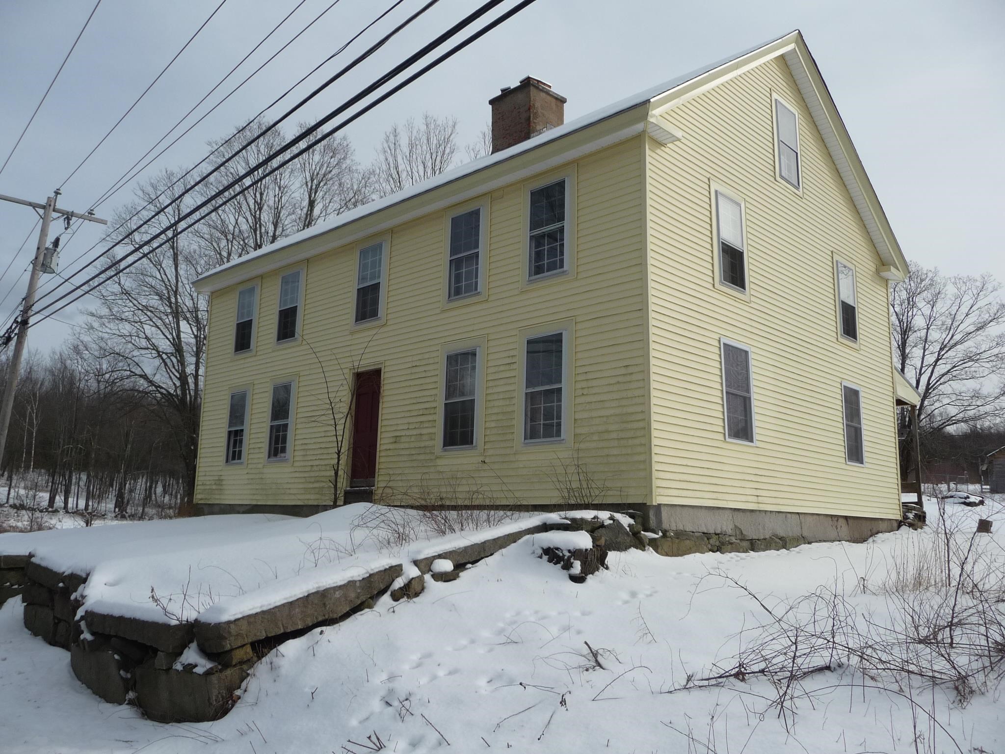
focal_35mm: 28
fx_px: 813
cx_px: 502
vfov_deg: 49.7
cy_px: 377
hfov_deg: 63.4
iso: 100
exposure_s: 1/400
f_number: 8
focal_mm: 4.7
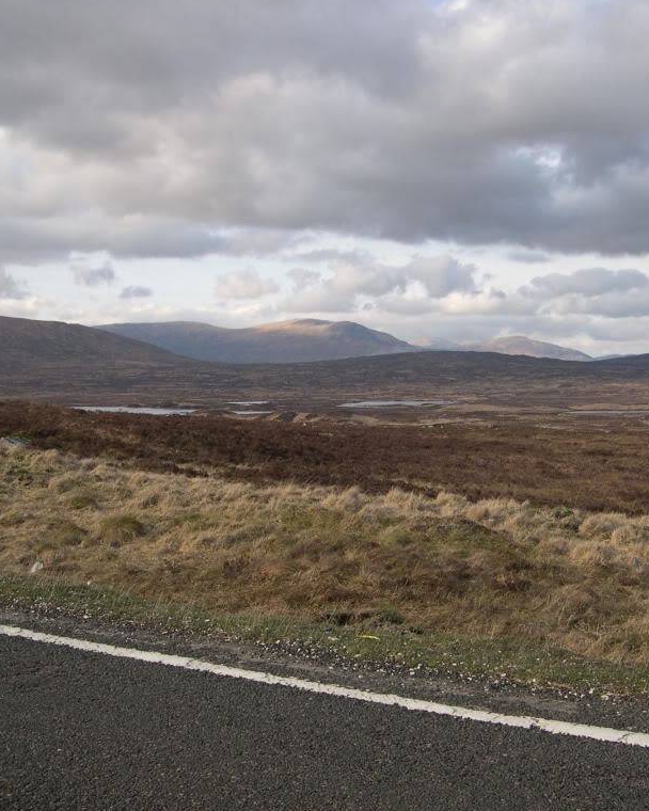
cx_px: 389
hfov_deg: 30.2
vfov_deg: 37.3
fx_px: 1200
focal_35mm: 50
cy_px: 404
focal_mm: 8
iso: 100
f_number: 2.8
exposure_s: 1/626
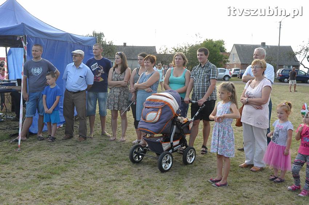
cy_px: 102
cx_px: 154
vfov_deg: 36.8
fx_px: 309
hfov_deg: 53.2
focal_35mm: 36
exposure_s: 1/320
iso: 800
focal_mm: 24
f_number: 9
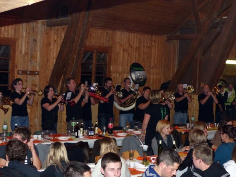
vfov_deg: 24.8
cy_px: 88
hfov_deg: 32.7
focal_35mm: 59
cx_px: 118
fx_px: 402
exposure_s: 1/60
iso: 400
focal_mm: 10.5
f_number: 2.8
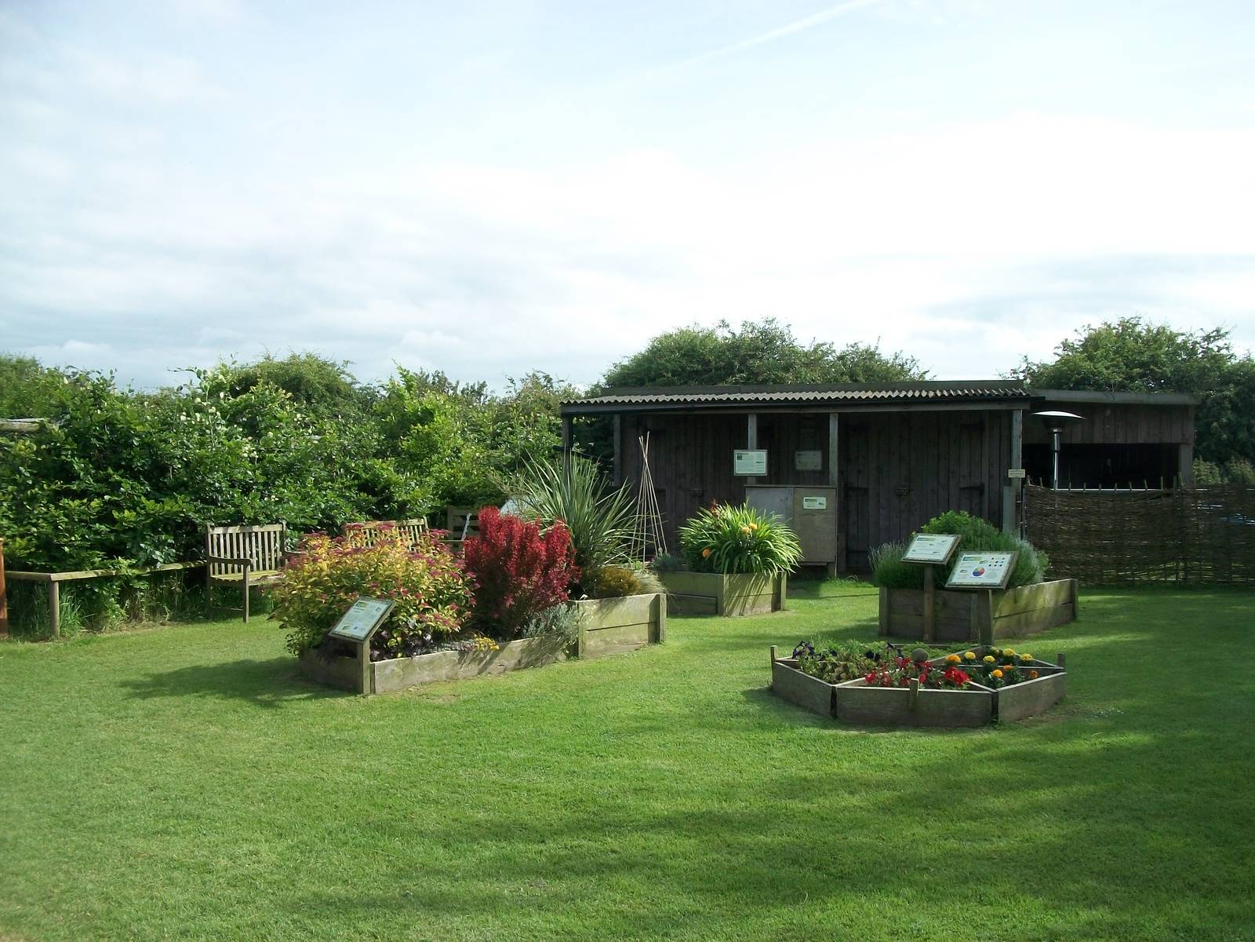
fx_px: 1160
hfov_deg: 56.8
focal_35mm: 32
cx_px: 628
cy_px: 471
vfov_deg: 44.2
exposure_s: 1/250
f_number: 5.5
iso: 80
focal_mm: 5.7
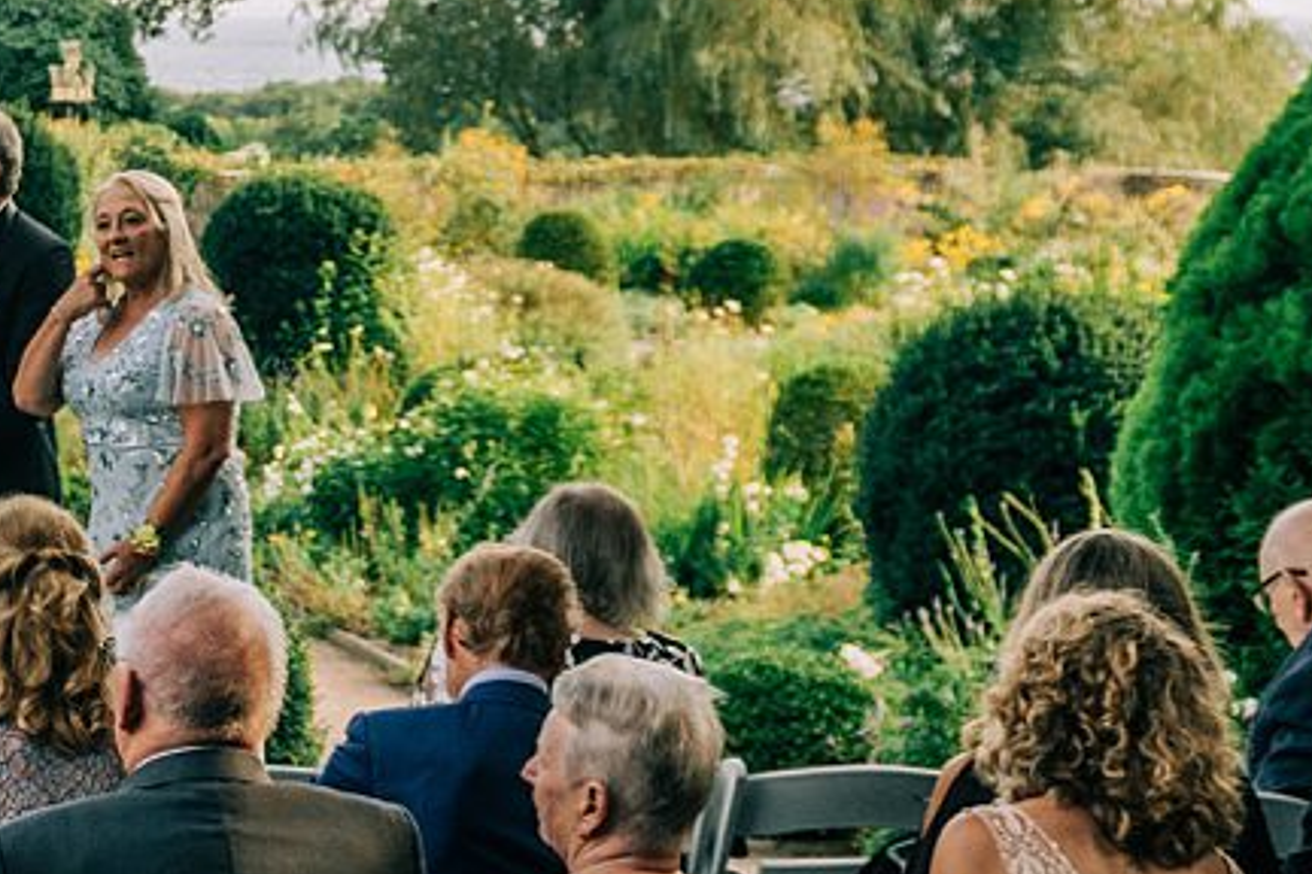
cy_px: -162
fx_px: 4045
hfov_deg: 16.3
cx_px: -850
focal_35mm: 111
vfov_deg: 12.1
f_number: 3.5
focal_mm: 24
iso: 160
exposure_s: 1/800
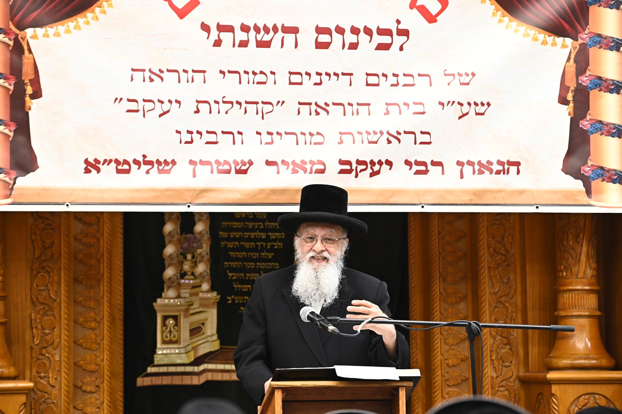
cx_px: 311
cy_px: 207
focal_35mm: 112
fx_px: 1934
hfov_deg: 18.3
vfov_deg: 12.2
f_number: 4
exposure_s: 1/200
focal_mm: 112
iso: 2500
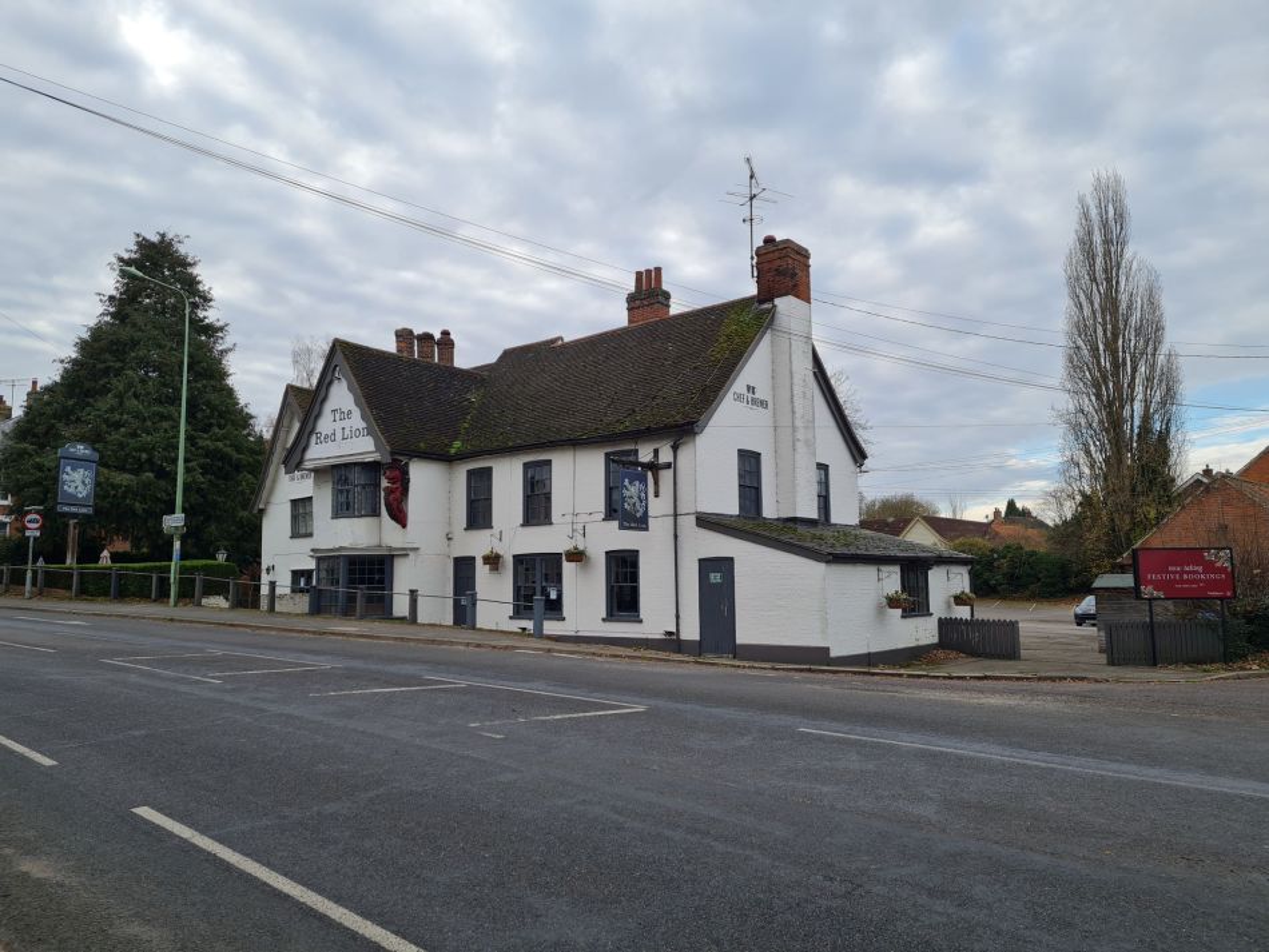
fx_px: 953
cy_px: 476
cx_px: 634
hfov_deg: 67.3
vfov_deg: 53.1
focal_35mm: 26
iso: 50
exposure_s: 1/728
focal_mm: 5.4
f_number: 1.8
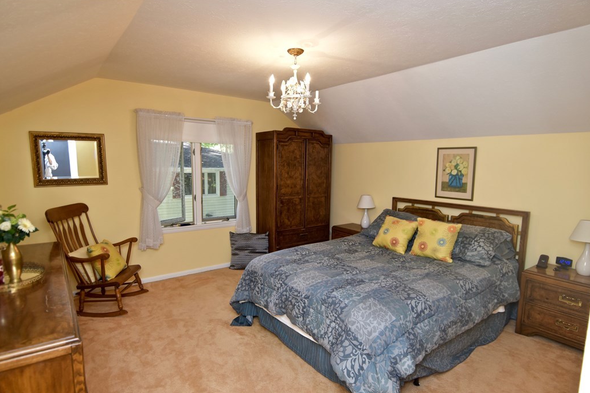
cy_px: 204
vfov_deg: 64.5
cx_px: 282
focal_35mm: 19
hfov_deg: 86.9
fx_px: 311
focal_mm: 12
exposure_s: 1/60
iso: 560
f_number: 4
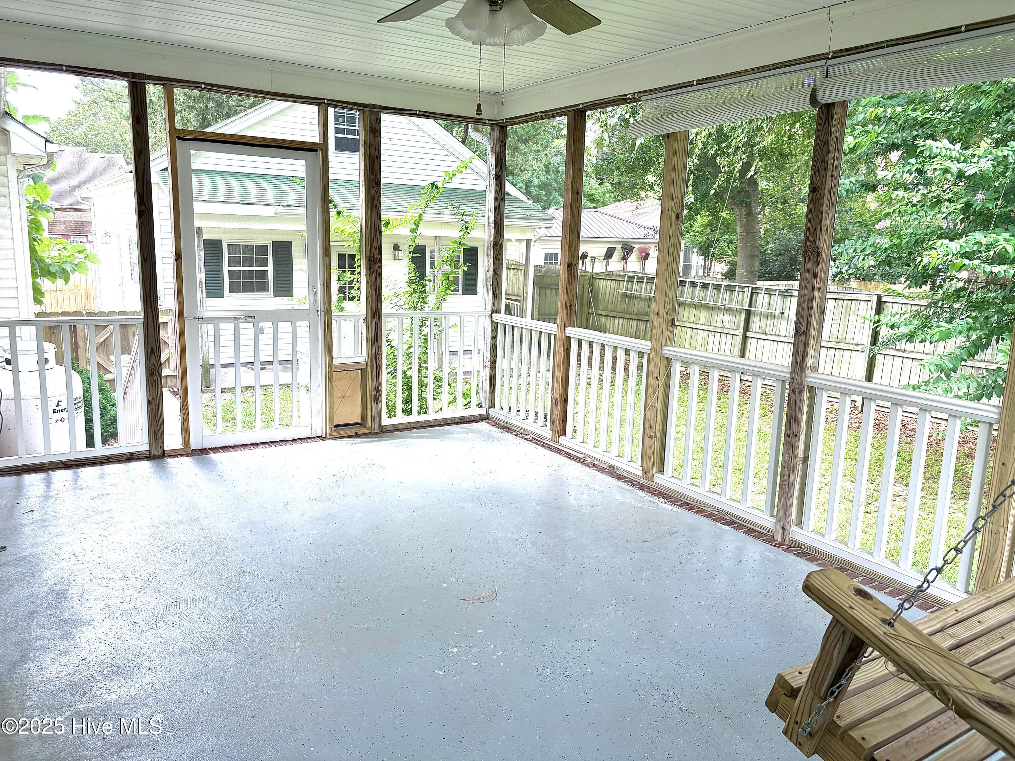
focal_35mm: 26
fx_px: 762
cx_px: 508
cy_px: 380
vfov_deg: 53.1
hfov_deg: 67.3
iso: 64
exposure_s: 1/278
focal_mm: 5.96
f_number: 1.6
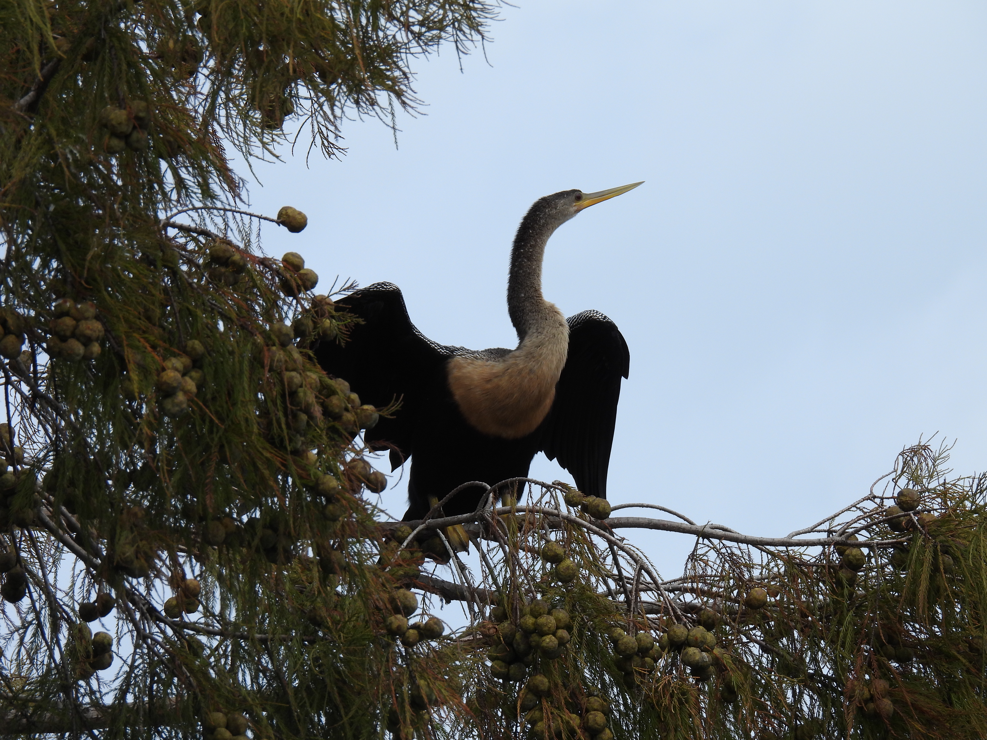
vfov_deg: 3.0
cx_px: 494
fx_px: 14256
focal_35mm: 500
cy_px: 370
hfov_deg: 4.0
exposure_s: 1/500
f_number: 5
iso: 100
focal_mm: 89.2
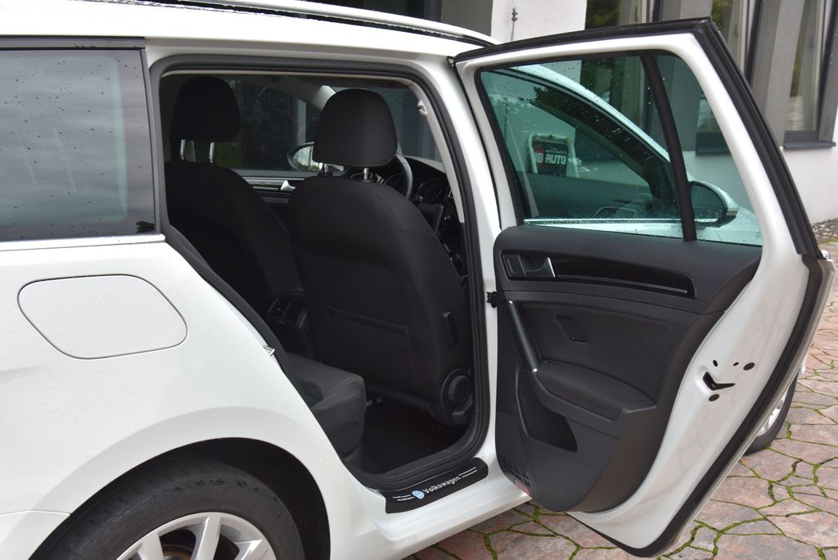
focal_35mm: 40
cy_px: 280
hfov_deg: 48.4
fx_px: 932
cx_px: 419
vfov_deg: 33.4
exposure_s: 1/160
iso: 500
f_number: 6.3
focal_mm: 40
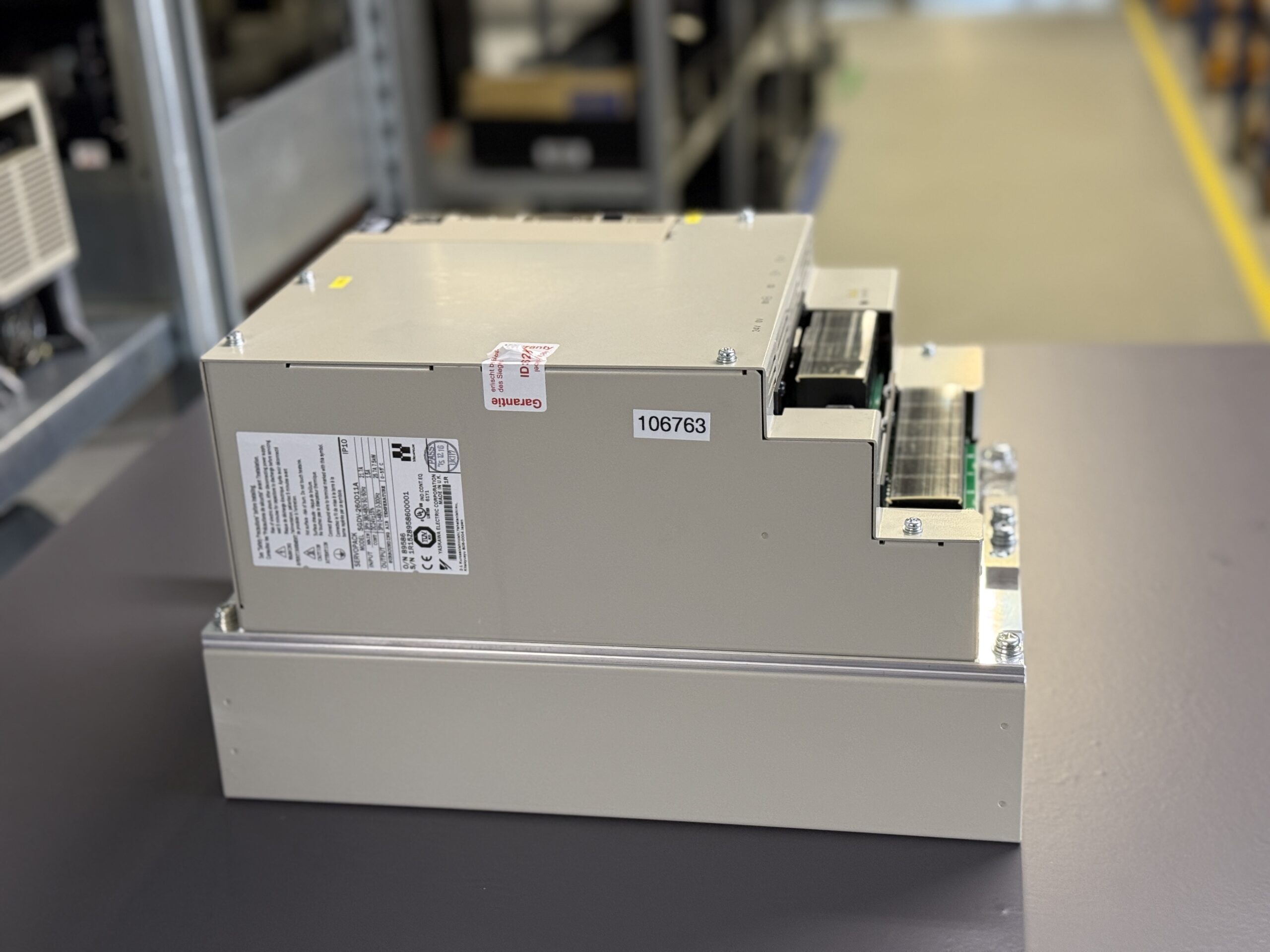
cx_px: 635
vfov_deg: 30.3
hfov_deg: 39.7
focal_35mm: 48
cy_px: 476
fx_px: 1761
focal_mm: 6.76
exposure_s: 1/50
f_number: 1.78
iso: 200
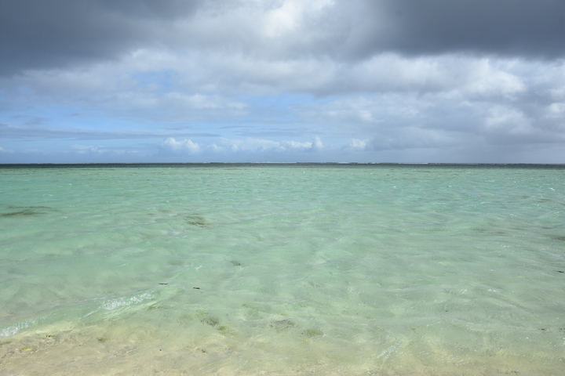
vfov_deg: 53.1
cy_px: 188
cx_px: 282
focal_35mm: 24
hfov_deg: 73.7
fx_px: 377
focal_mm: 16
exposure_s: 1/500
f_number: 8
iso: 140
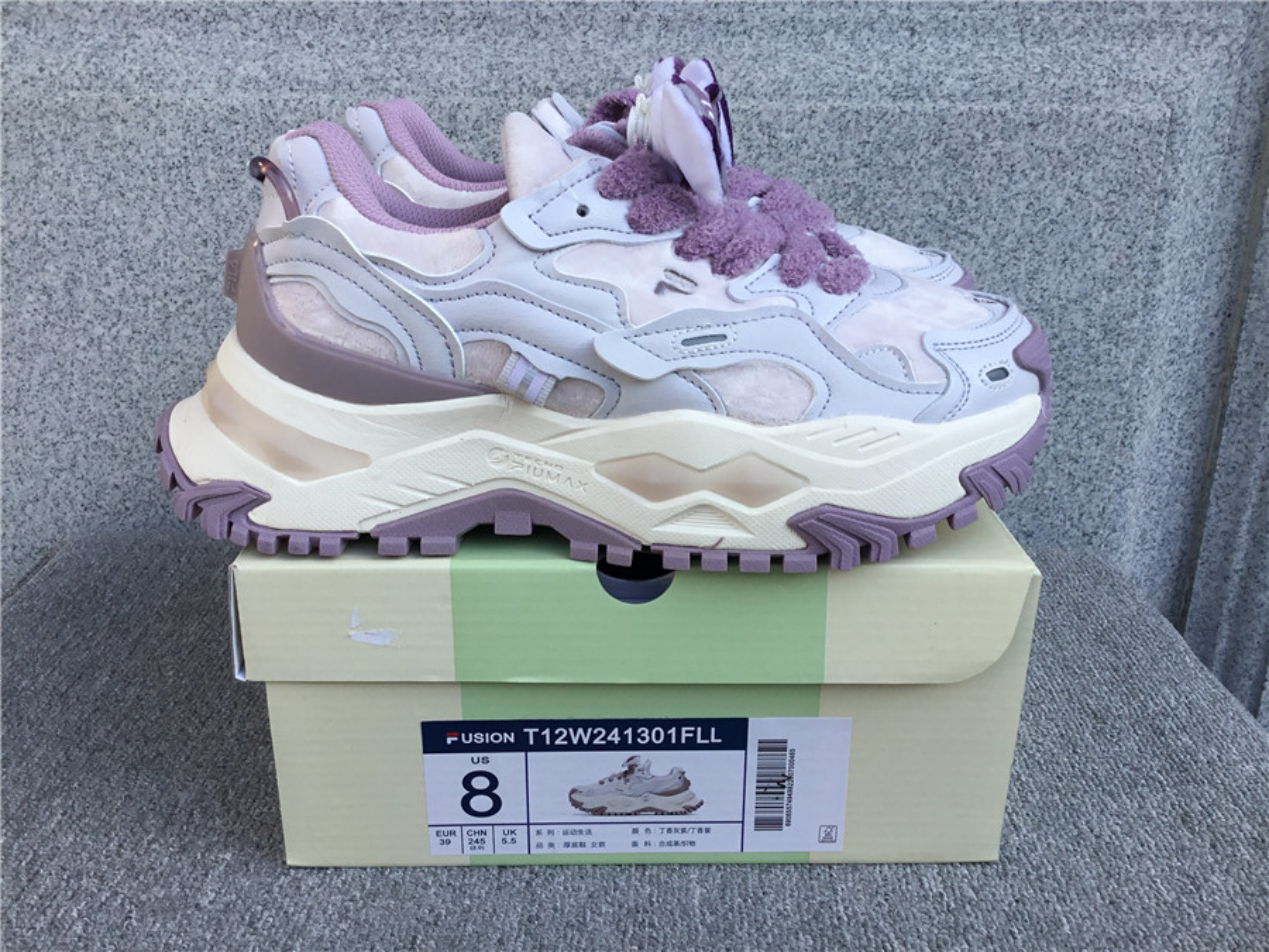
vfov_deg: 45.4
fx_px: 1136
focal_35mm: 31
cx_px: 634
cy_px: 476
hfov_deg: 58.4
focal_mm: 3.3
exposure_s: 1/416
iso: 25
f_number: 2.4
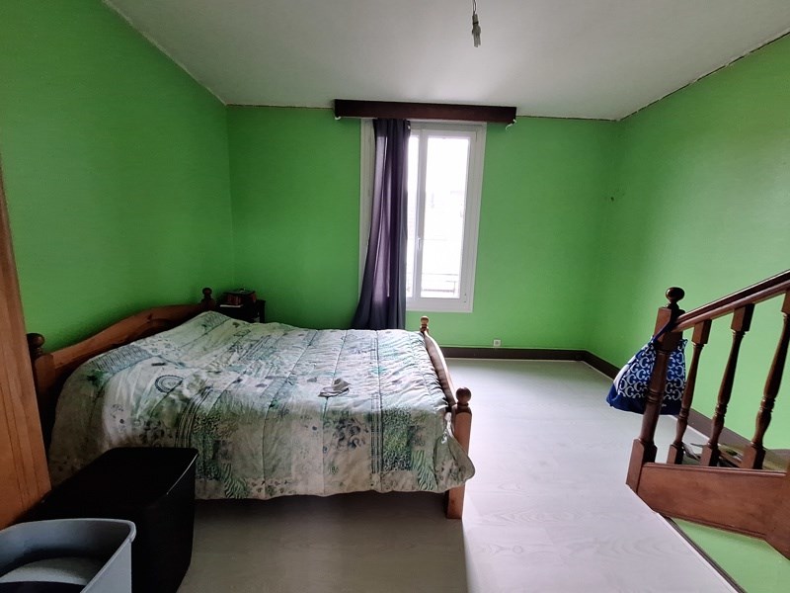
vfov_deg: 89.9
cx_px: 395
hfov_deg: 106.2
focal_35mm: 13
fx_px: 297
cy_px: 296
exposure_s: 1/50
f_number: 2.2
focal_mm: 1.74
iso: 200
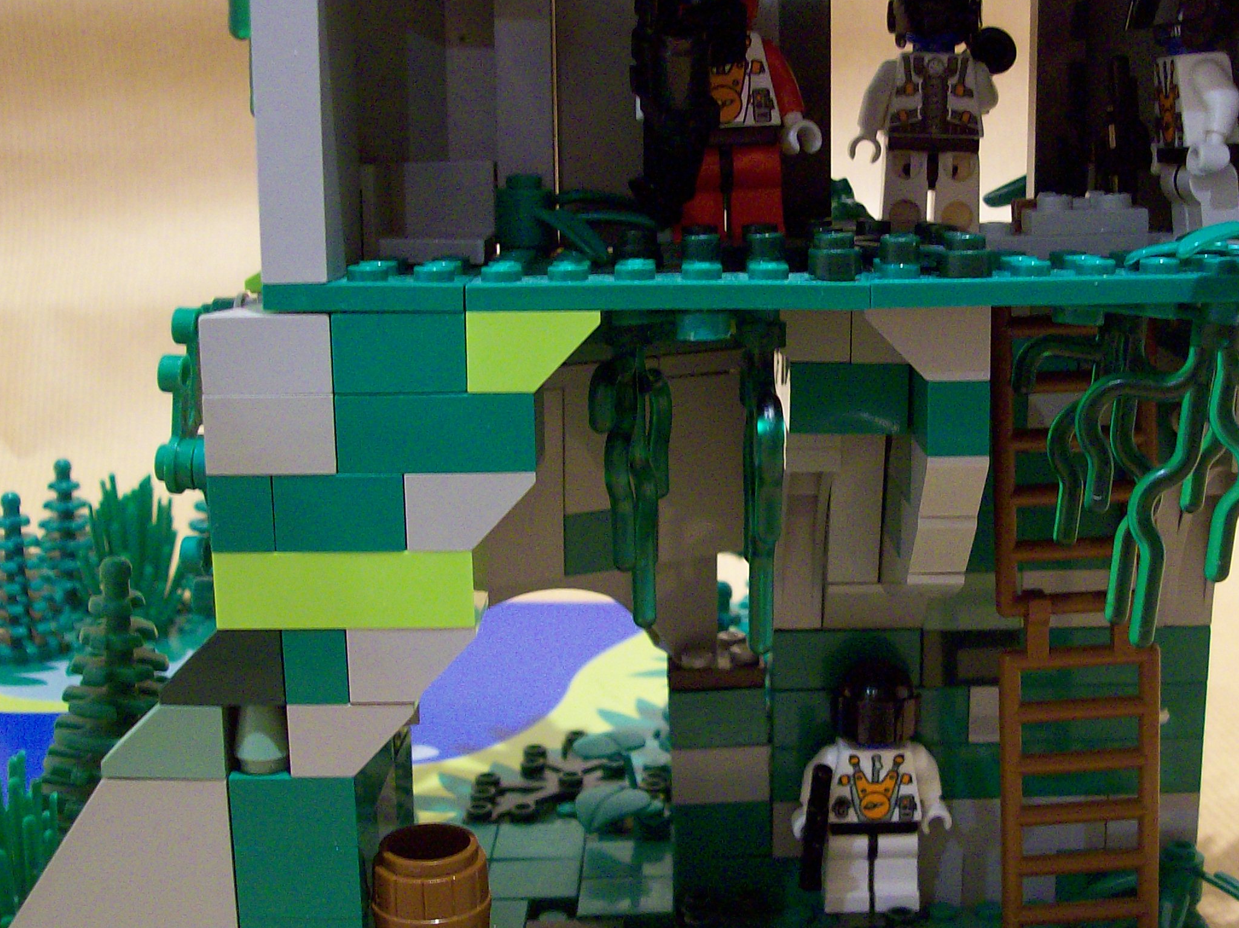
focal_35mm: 50
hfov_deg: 37.9
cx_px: 788
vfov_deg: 29.1
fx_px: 1789
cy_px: 463
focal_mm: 6
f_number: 2.7
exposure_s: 1/8
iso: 160
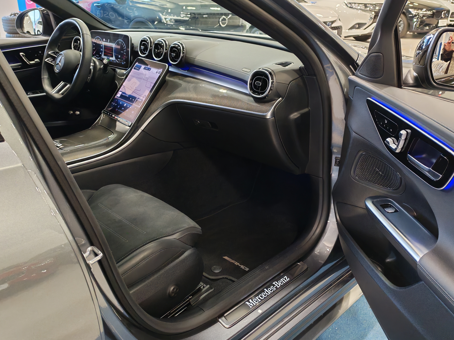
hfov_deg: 55.4
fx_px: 433
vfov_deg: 42.9
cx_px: 227
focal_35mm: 33
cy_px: 170
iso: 831
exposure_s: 1/100
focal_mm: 6.12
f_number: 1.9
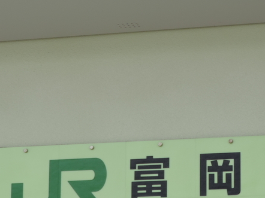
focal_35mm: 154
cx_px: 169
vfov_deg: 9.6
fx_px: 1178
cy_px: 132
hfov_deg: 12.8
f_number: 4
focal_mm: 15.1
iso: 80
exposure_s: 1/320
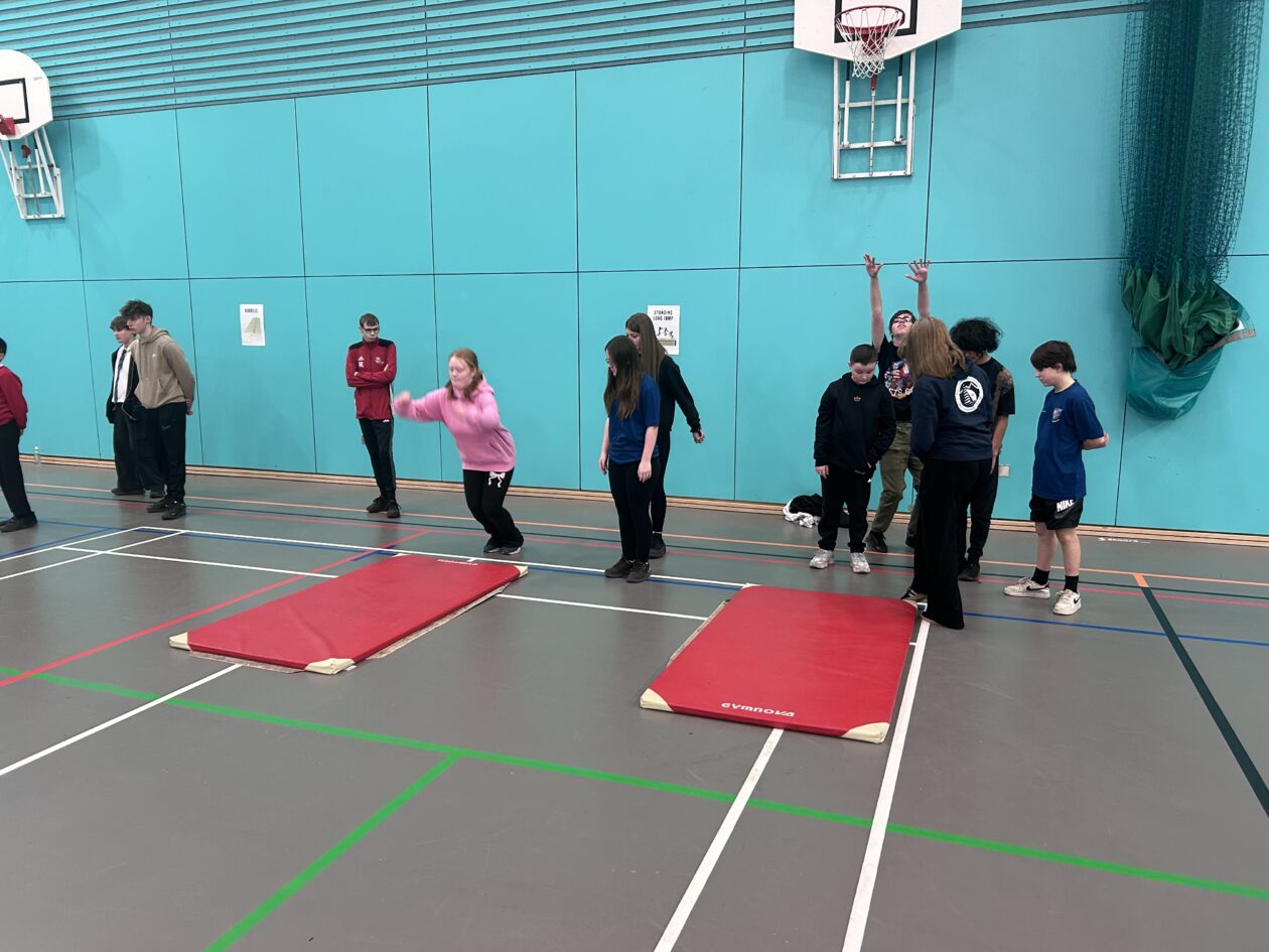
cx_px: 634
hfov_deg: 67.3
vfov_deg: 53.1
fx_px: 953
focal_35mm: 26
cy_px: 476
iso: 160
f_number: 1.5
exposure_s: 1/50
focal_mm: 5.7
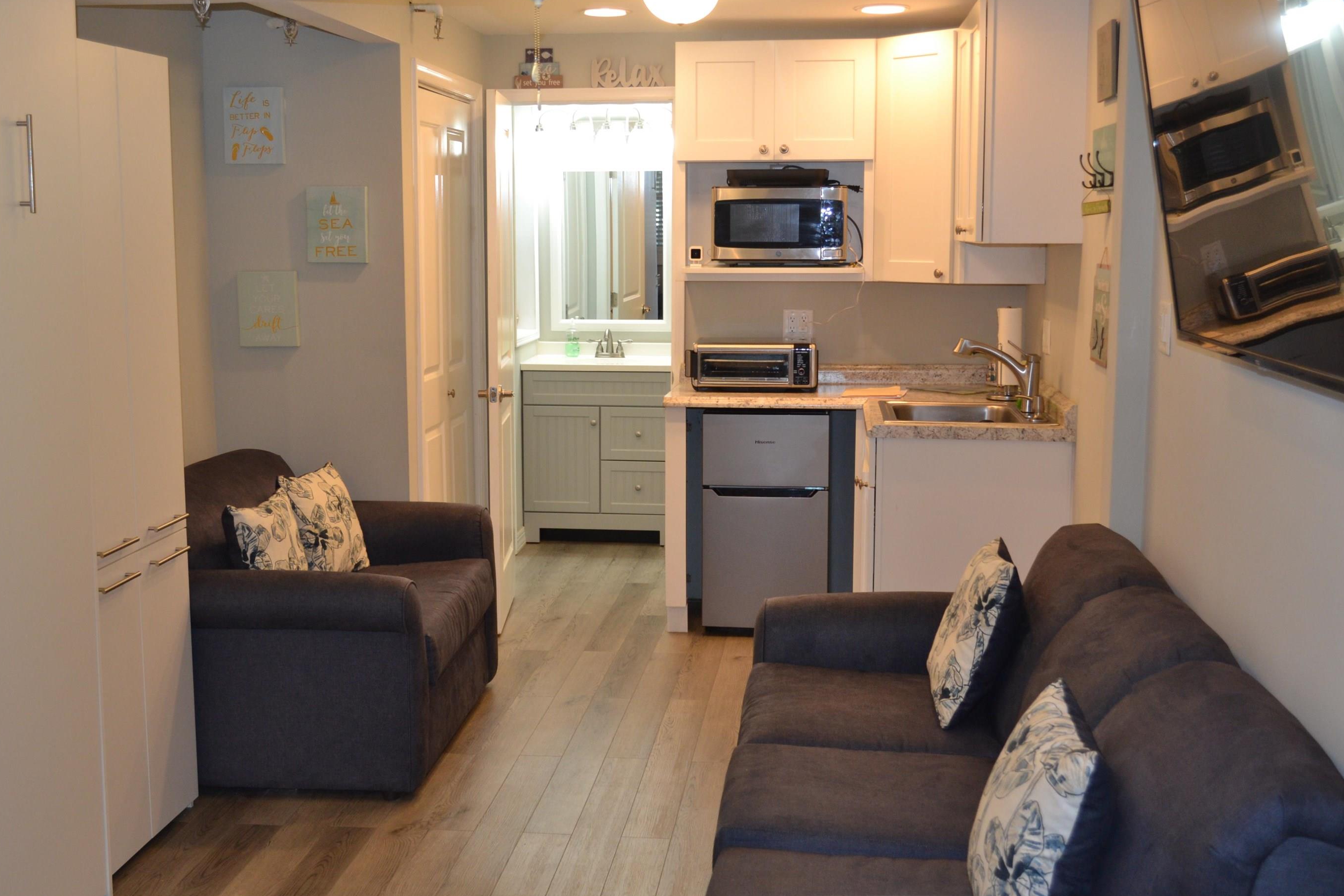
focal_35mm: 44
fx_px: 1642
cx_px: 641
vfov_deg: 30.5
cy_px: 429
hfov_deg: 44.5
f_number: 4.2
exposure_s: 1/60
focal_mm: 26
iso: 500
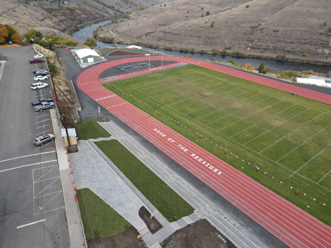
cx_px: 166
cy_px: 124
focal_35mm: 24
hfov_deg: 71.6
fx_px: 229
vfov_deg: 56.8
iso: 100
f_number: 2.8
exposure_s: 1/240
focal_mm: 4.5
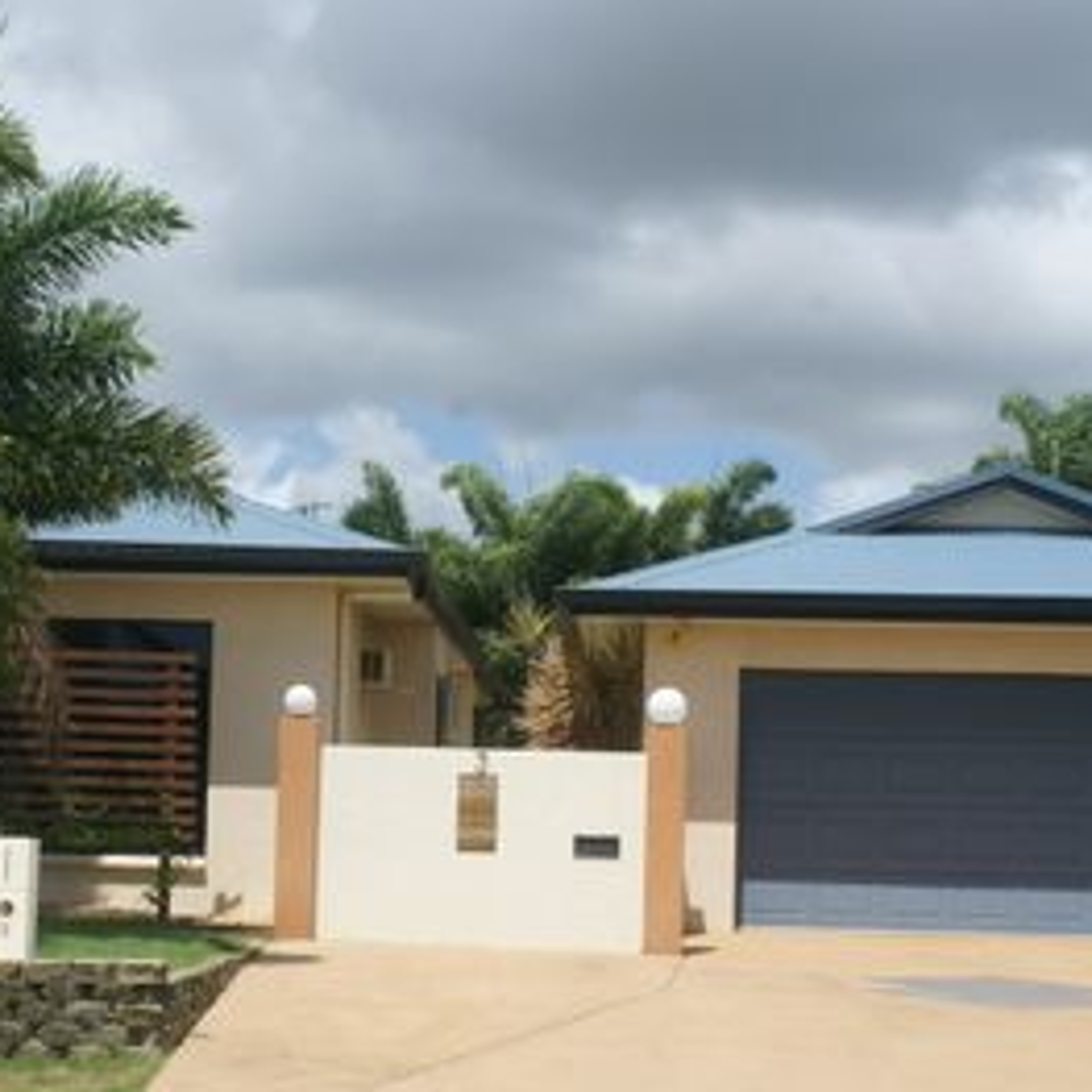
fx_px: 2847
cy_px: 646
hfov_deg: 21.6
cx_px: 353
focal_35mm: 80
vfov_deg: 21.7
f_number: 13
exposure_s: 1/125
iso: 100
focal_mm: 35
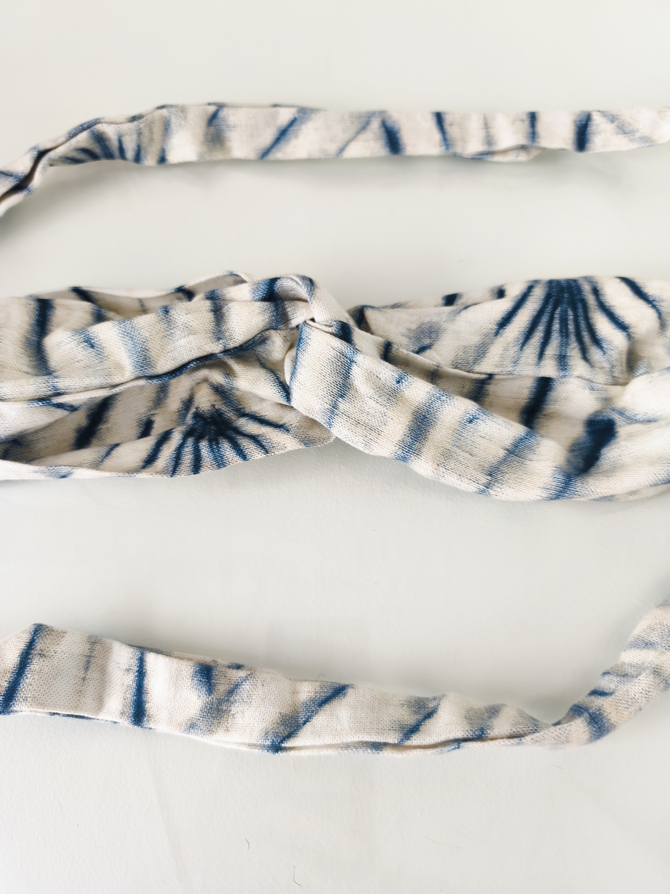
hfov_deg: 58.9
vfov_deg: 73.9
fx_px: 594
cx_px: 335
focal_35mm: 23
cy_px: 447
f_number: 1.65
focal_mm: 6.14
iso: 50
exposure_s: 1/15
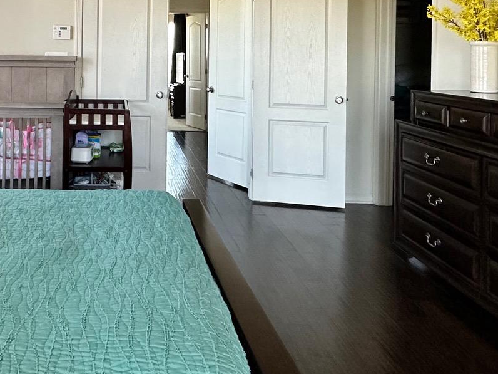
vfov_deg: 37.7
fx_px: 518
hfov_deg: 49.0
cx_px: 114
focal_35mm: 36
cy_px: 57
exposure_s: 1/99
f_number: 2.2
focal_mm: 2.22
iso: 200
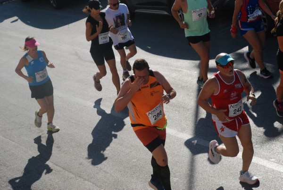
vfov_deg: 10.2
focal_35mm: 135
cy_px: 95
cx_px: 142
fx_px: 1064
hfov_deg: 15.2
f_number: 9
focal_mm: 90
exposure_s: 1/2000
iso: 1000
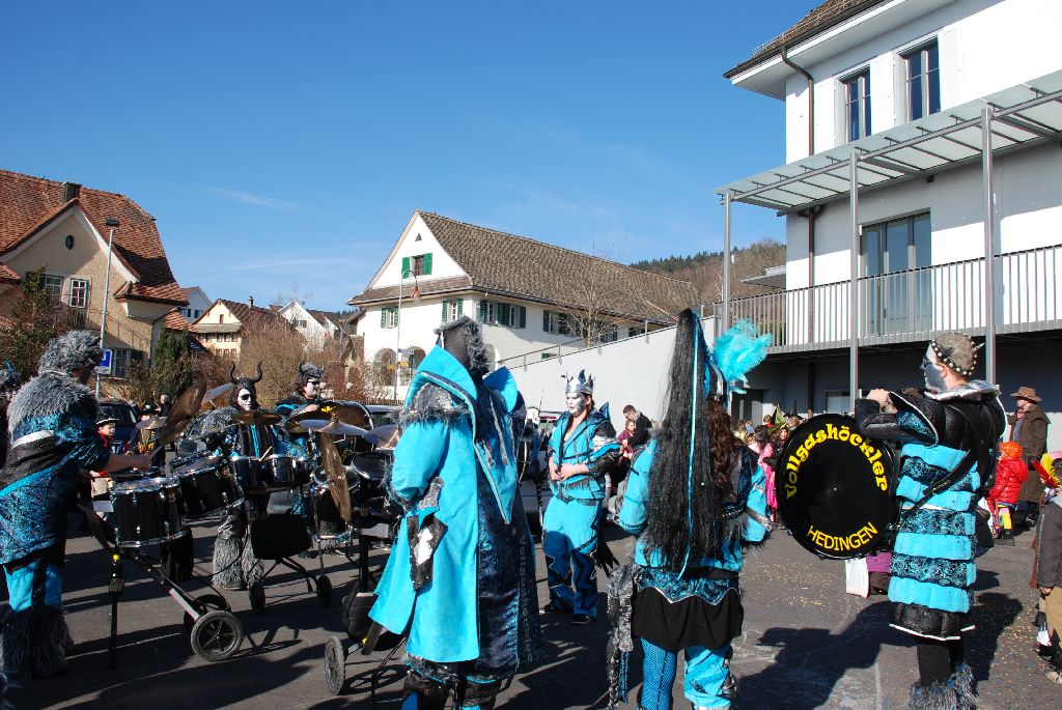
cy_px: 355
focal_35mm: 30
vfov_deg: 43.7
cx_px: 531
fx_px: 886
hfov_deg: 61.9
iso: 100
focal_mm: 20
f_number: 8
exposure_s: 1/250
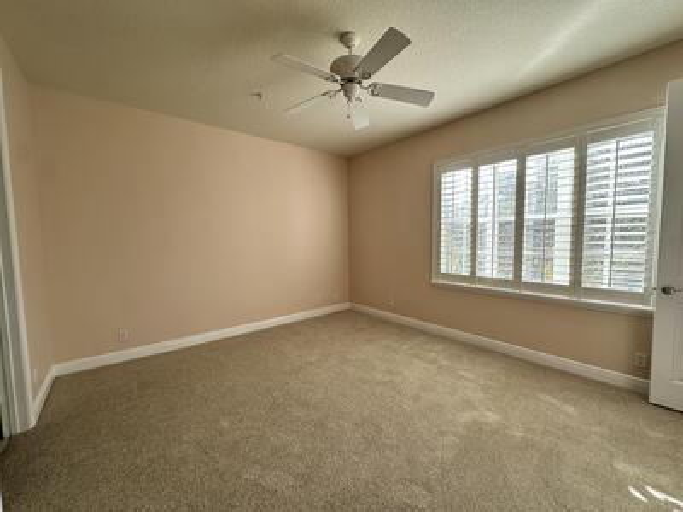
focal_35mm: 14
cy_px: 256
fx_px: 276
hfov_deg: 102.1
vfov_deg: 85.7
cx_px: 342
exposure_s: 1/100
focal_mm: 2.22
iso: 40
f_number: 2.2
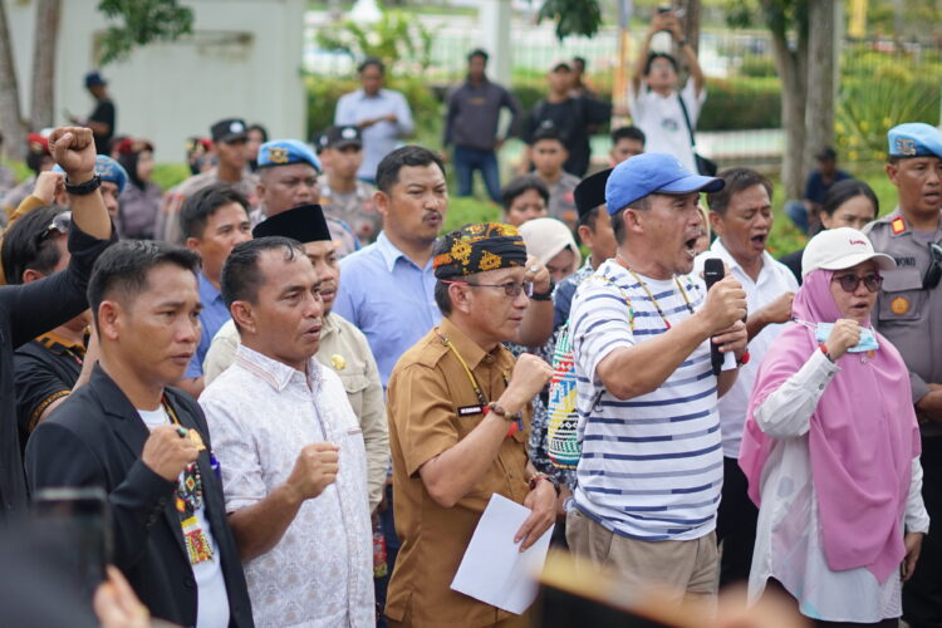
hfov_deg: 27.0
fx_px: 1962
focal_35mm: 75
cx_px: 471
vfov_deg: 18.2
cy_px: 314
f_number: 1.8
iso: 200
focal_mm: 50
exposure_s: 1/1600
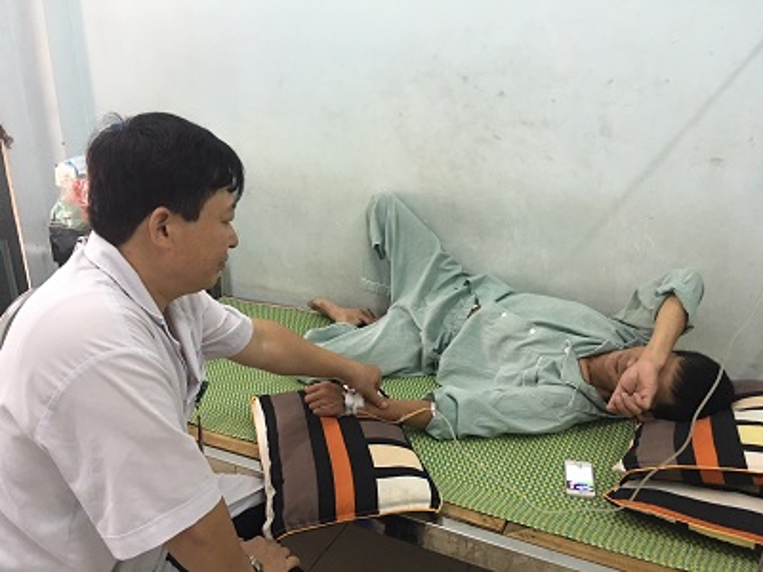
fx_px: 639
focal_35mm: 29
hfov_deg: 61.7
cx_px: 382
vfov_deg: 48.2
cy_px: 286
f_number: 2.2
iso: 100
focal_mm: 4.15
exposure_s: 1/17
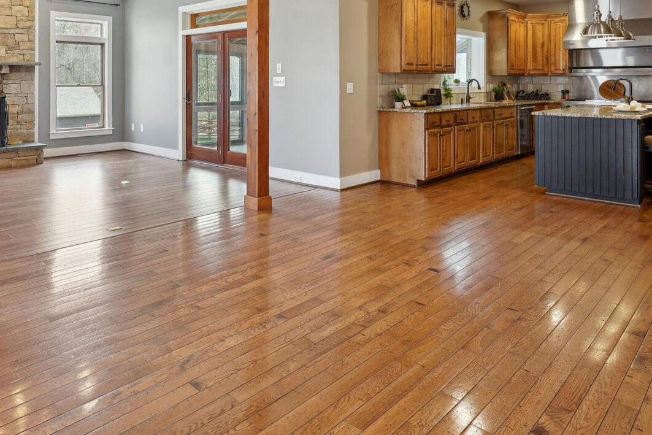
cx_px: 256
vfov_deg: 47.0
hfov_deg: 68.6
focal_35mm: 26
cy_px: 90
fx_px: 471
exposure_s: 1/3.33
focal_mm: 16
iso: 100
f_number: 8
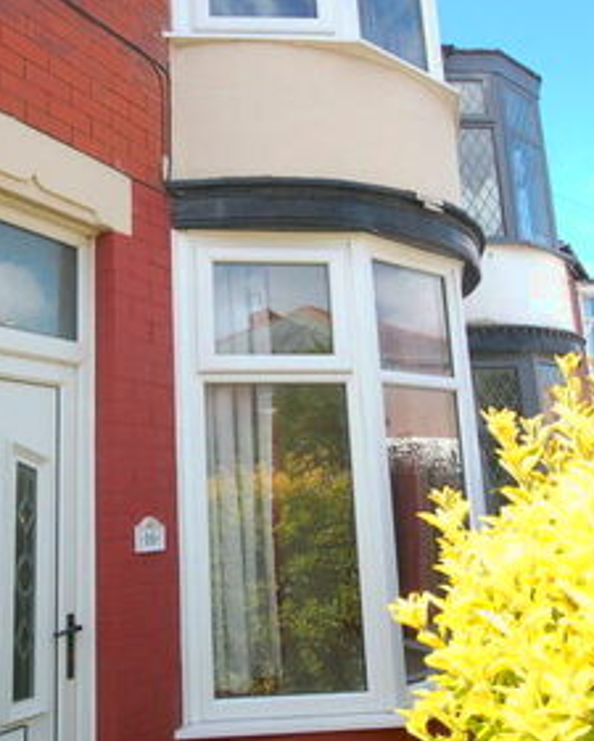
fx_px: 769
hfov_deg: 41.5
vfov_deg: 51.1
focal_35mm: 35
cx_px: 182
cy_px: 290
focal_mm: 10
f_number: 9
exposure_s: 1/320
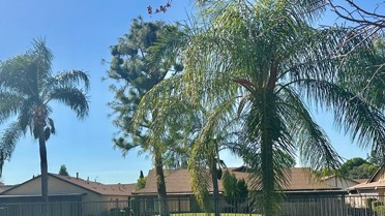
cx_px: 145
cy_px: 177
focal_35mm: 45
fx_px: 459
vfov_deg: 26.0
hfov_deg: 45.1
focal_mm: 6.86
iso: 80
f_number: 1.78
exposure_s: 1/6623
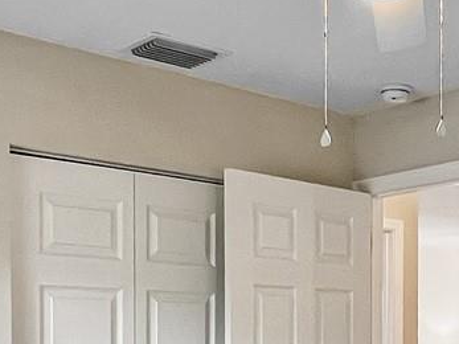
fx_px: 795
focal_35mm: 60
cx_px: 374
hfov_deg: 31.3
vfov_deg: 22.6
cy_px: 408
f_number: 1.8
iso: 160
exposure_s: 1/120
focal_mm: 1.57
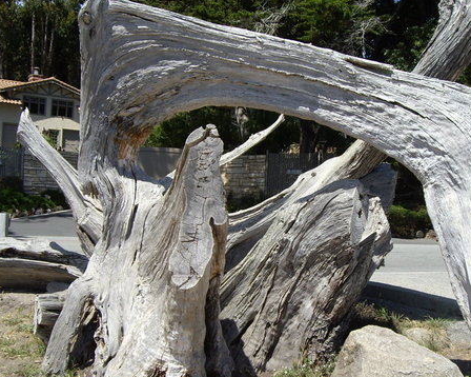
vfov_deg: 28.6
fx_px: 738
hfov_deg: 35.3
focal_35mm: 53
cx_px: 283
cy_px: 199
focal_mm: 6.2
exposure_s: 1/250
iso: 50
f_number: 4.3
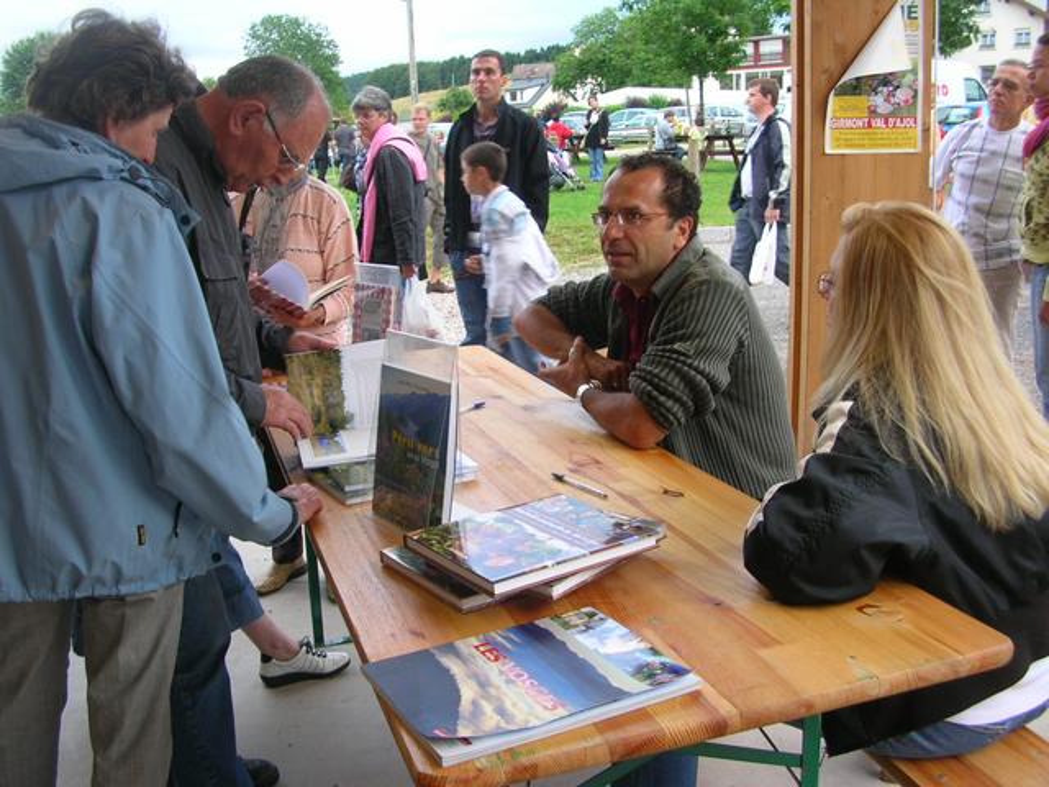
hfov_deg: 52.6
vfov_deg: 40.7
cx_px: 524
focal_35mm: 35
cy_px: 394
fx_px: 1061
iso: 50
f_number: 2.8
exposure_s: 1/40.1
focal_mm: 5.8
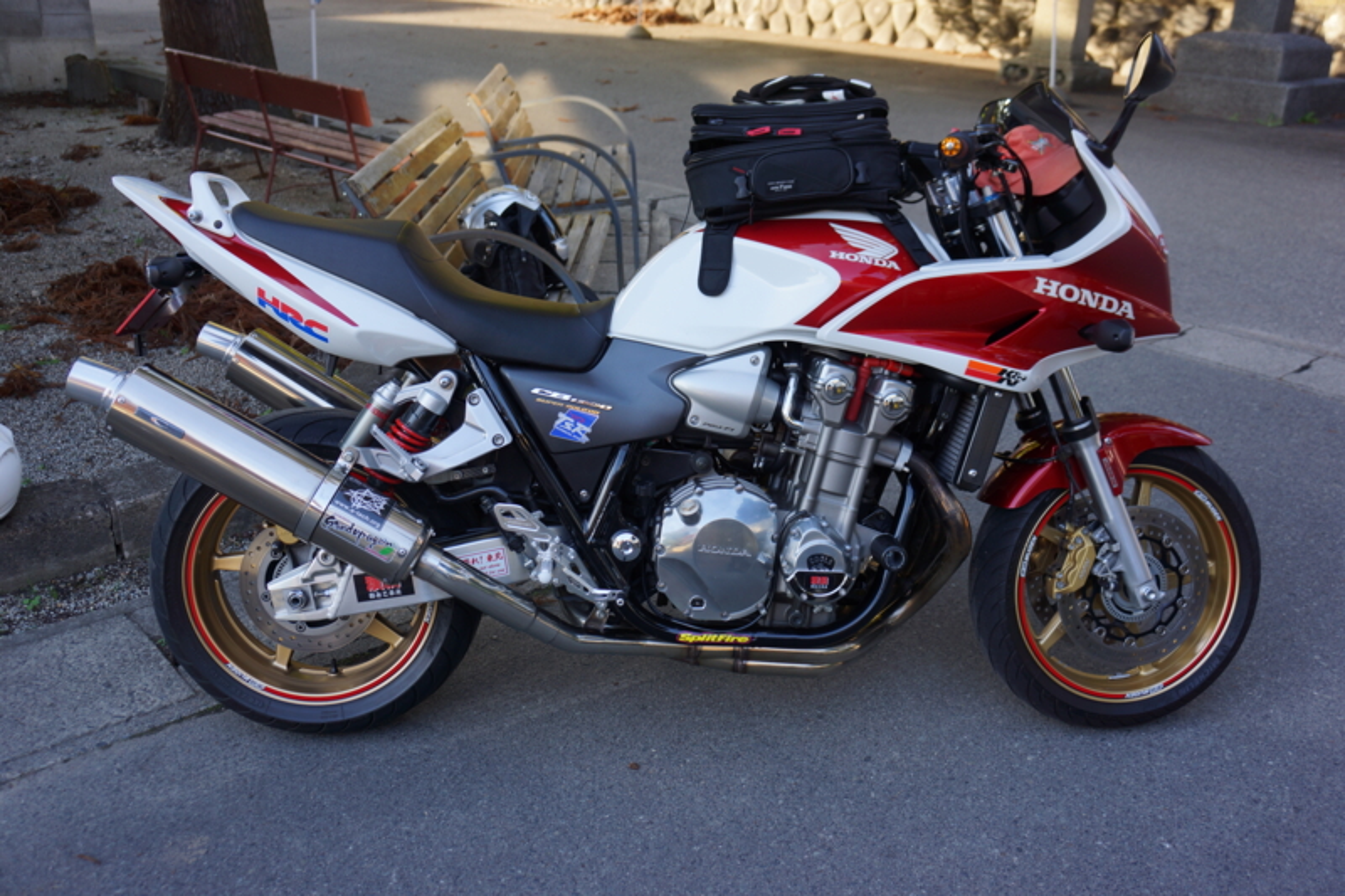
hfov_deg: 60.3
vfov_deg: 42.3
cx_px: 672
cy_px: 448
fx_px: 1158
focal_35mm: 31
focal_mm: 21
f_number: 4
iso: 100
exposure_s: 1/80
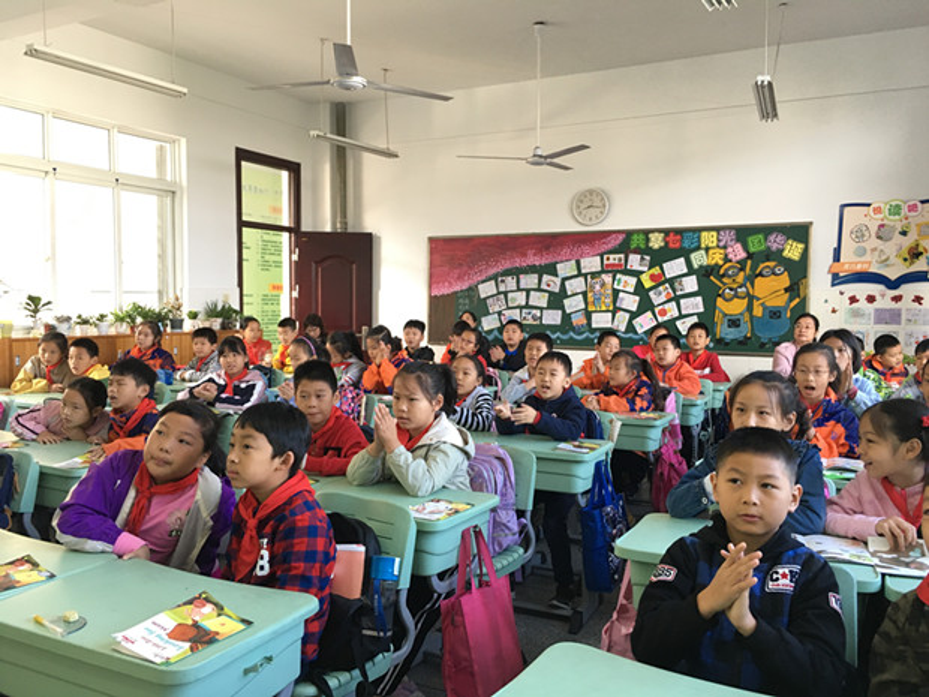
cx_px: 464
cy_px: 348
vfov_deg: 48.2
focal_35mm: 29
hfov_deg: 61.7
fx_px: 778
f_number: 2.2
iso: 50
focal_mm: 4.15
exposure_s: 1/33
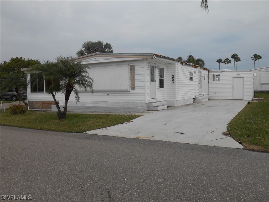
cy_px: 101
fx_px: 241
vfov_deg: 45.4
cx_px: 134
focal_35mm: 31
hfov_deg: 58.4
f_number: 3.6
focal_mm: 5.5
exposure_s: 1/1000
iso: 80
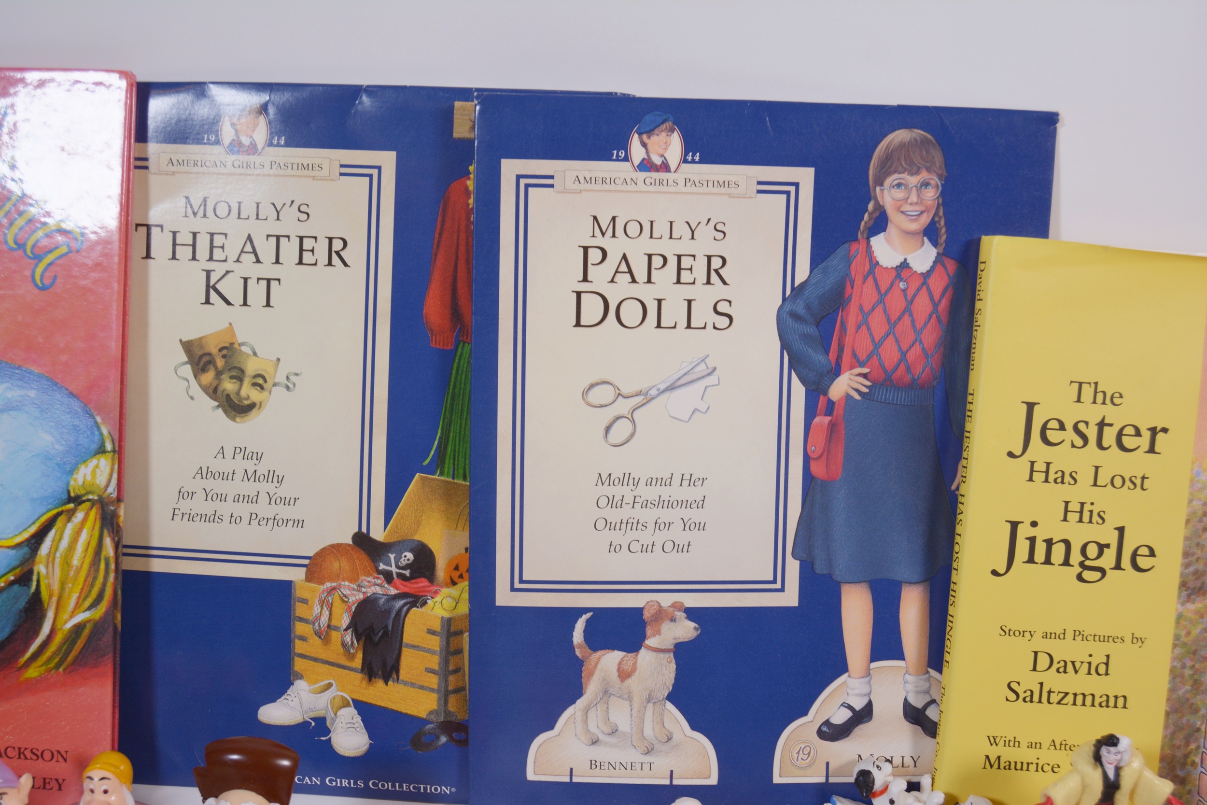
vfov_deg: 34.2
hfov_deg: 49.6
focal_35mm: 39
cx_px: 604
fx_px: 1308
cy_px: 402
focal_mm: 26
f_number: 5.6
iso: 280
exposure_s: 1/125
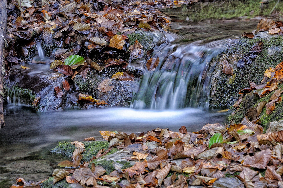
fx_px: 1001
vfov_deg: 10.7
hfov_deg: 16.1
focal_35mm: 128
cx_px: 142
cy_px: 94
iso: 200
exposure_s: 5
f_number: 11
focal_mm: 85
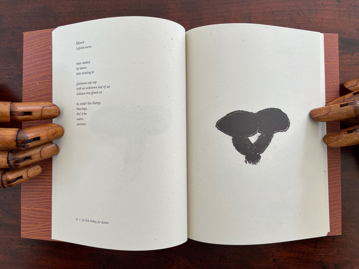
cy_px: 134
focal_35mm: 26
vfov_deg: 53.1
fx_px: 270
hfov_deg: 67.3
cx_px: 180
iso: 50
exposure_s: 1/121
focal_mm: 4.2
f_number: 1.6
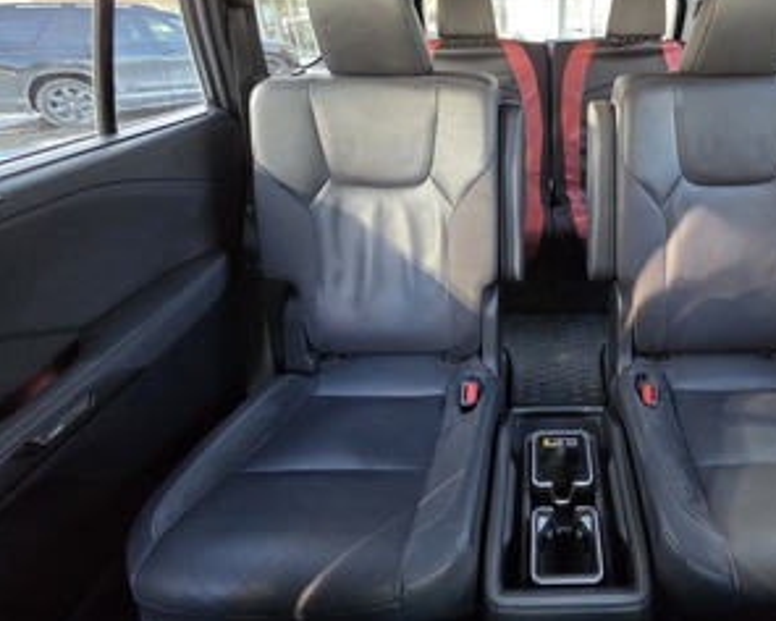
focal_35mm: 18
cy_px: 232
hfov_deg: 82.0
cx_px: 545
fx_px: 414
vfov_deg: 72.6
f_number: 2.2
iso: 800
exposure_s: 1/60
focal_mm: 2.2
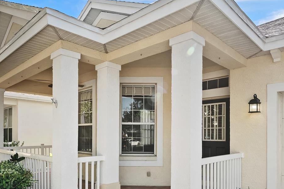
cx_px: 126
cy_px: 135
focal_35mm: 28
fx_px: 221
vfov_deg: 45.3
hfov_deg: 65.3
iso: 100
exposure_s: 1/10
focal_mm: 16
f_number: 9
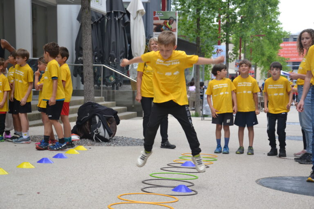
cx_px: 157
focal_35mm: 87
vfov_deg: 15.7
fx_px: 759
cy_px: 104
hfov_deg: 23.4
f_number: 5.6
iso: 250
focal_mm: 58
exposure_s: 1/125
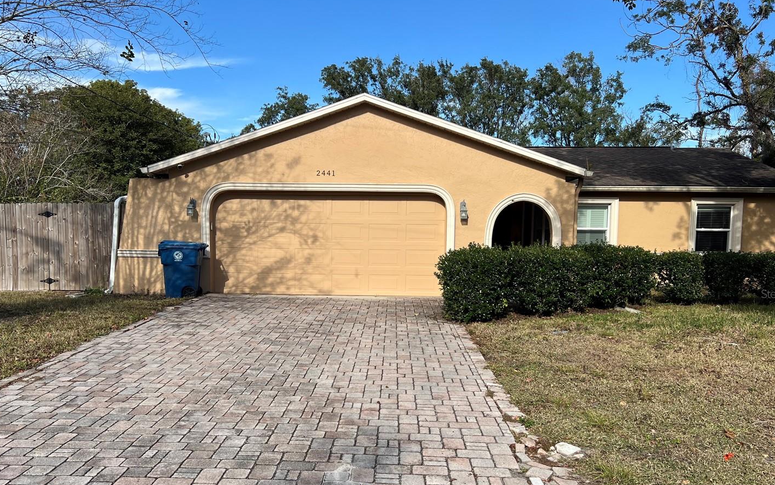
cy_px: 294
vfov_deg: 40.4
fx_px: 655
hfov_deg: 61.2
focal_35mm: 31
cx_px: 377
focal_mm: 5.7
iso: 50
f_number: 1.5
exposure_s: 1/3356
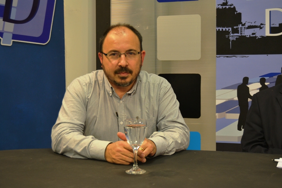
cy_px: 94
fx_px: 446
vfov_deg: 23.8
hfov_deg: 35.1
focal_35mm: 57
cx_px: 141
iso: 400
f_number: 4.8
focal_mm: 38
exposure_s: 1/60
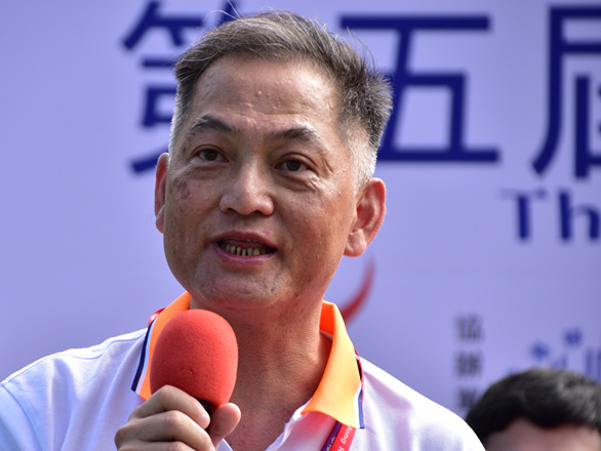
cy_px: 248
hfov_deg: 5.4
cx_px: 226
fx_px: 6409
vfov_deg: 4.0
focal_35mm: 369
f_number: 6.3
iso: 400
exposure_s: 1/640
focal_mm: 200
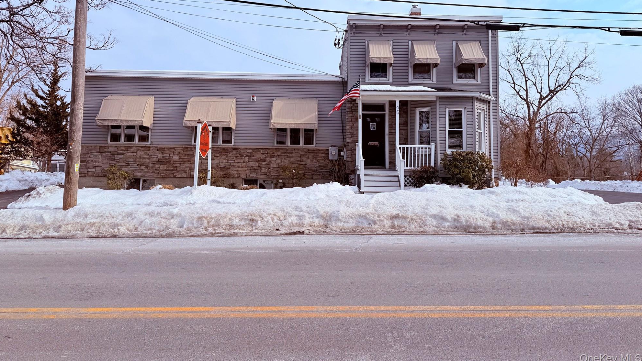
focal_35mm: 27
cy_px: 117
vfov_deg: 42.3
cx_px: 314
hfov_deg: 69.8
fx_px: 460
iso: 80
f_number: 1.78
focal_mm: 6.76
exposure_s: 1/9091
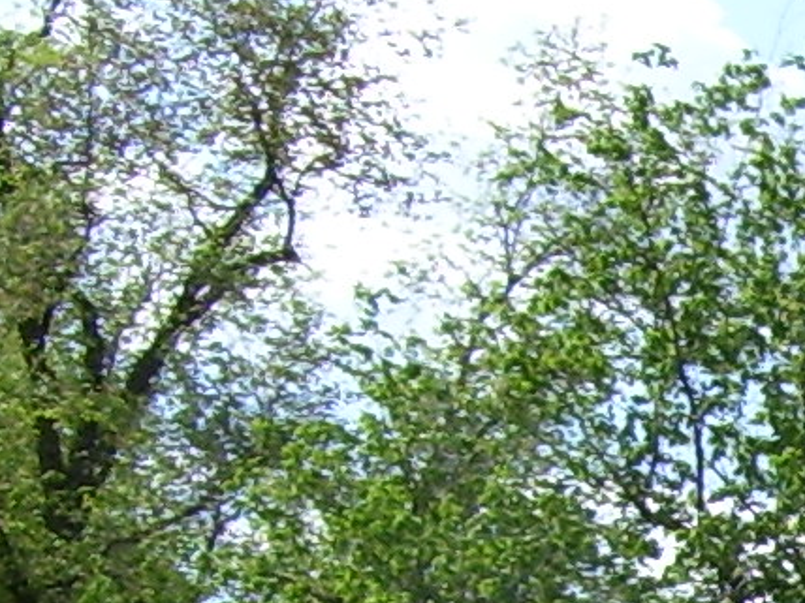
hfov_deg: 9.4
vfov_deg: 7.5
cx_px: 1681
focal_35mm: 194
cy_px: 951
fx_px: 4511
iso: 80
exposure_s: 1/500
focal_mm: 6
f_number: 4.8
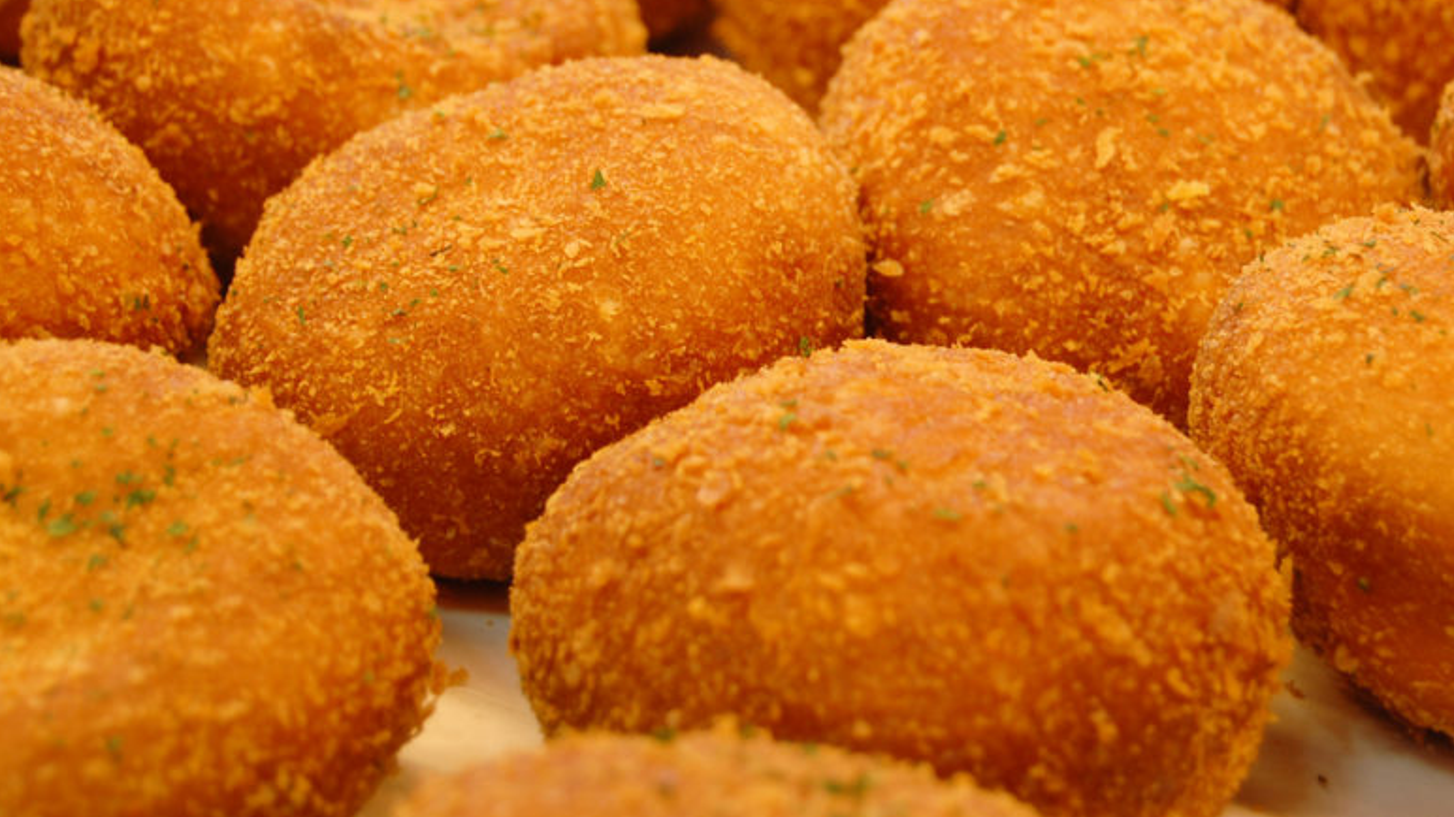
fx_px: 3855
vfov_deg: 12.1
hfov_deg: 21.3
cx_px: 897
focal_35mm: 100
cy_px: 221
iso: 400
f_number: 5.6
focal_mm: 48
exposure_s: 1/60
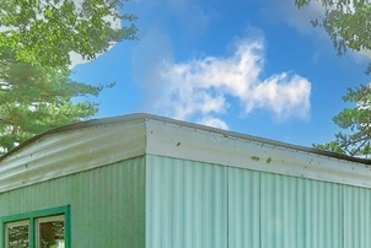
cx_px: 290
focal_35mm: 61
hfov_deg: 32.1
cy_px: 281
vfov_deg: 21.1
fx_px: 629
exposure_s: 1/500
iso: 500
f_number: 5.6
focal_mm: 12
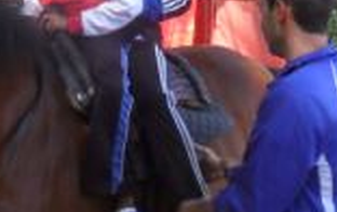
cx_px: 156
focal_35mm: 82
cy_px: 22
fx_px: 754
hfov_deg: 25.2
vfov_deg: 15.8
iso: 100
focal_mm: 4.9
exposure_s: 1/90
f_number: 3.5
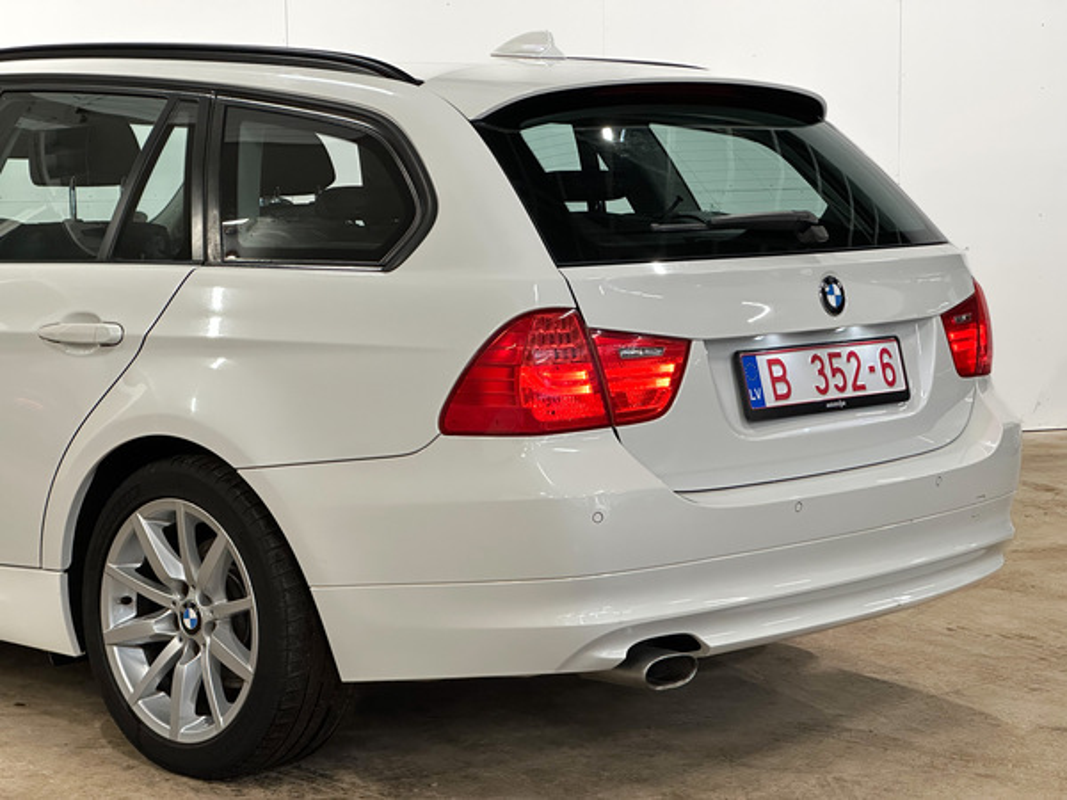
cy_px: 400
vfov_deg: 19.1
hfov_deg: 25.3
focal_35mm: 77
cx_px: 534
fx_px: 2373
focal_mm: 9
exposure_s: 1/50
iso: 320
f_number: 2.8
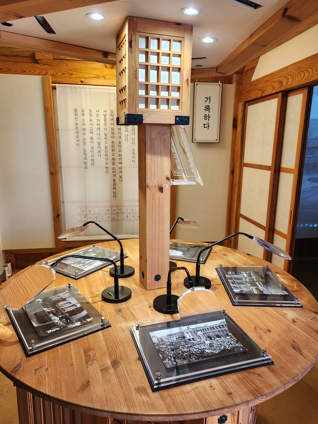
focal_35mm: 23
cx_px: 159
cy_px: 212
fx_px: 282
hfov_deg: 58.9
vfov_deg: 73.9
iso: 125
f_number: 1.8
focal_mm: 5.4
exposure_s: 1/120
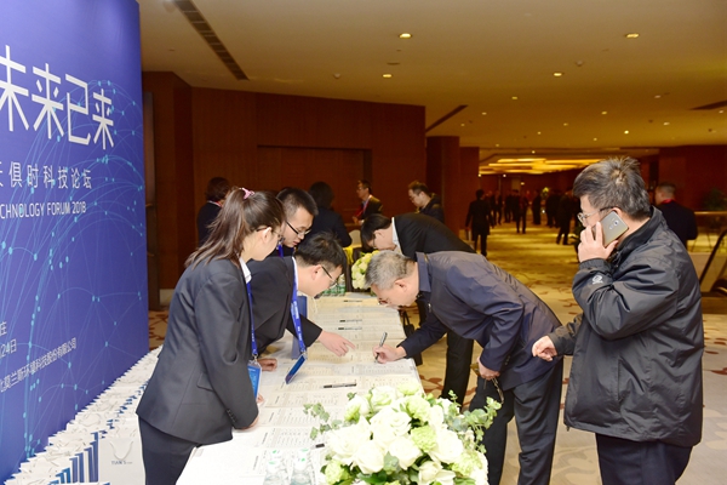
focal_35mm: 34
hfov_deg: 55.8
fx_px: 687
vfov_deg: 38.9
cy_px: 242
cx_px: 364
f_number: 4
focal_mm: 34
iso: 1000
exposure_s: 1/80
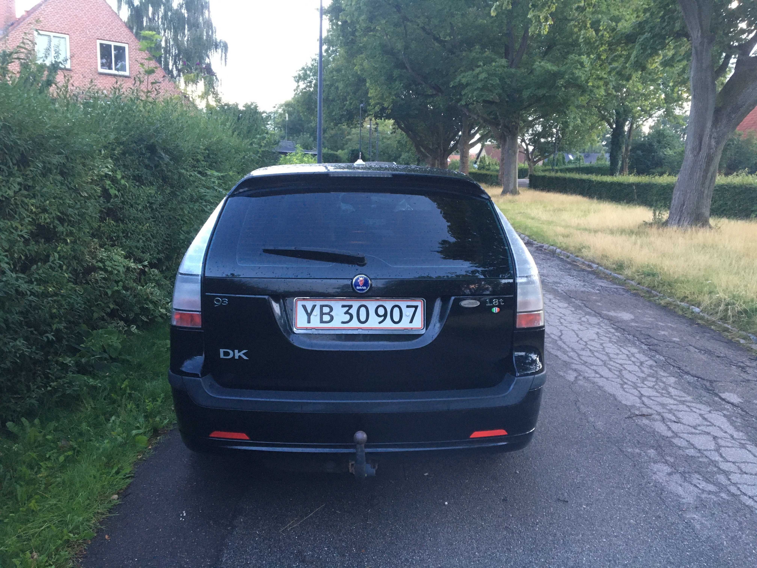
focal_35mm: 29
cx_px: 378
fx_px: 634
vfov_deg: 48.2
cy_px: 284
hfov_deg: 61.7
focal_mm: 4.15
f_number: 2.2
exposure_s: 1/33
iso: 200
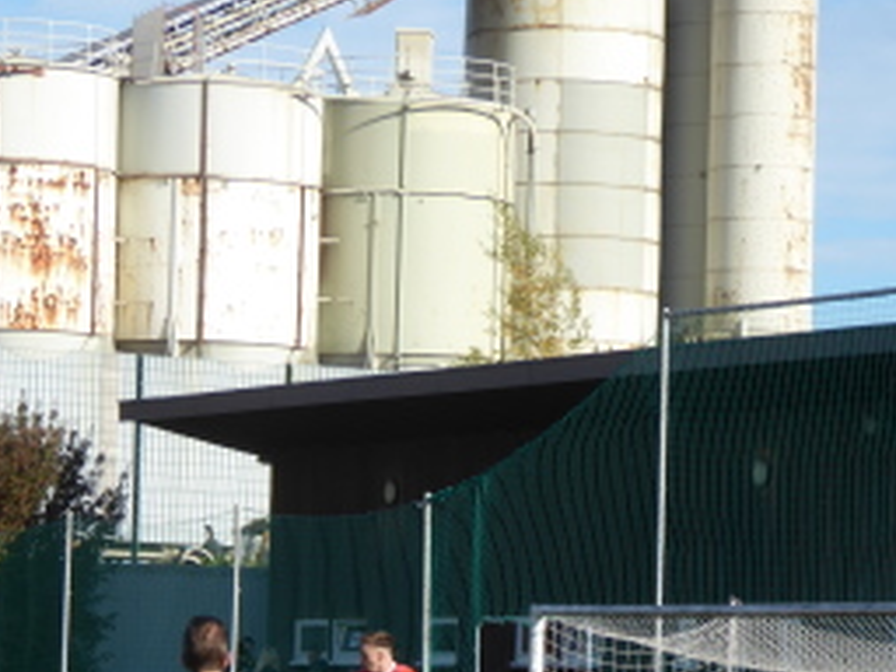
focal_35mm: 202
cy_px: 536
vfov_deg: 7.3
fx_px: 5229
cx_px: 343
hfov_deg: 9.8
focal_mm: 20.6
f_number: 5.1
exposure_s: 1/320
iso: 80
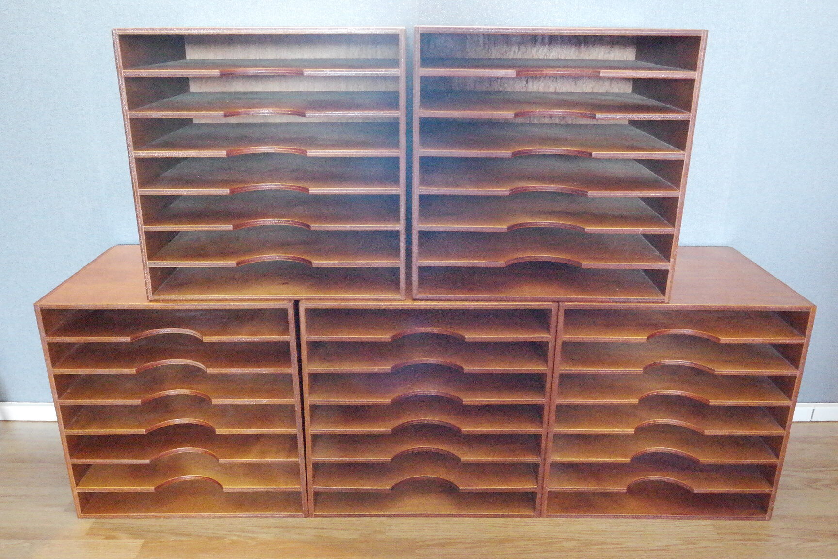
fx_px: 698
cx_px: 419
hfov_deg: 61.9
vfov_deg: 43.6
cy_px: 280
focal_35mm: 30
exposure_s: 1/30
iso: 12800
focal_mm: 20
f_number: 5.6
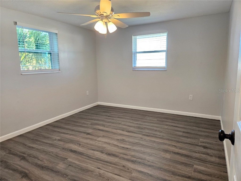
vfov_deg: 58.9
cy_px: 90
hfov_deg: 73.9
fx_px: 160
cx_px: 120
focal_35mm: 23
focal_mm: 5.4
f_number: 1.8
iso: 320
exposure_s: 1/120
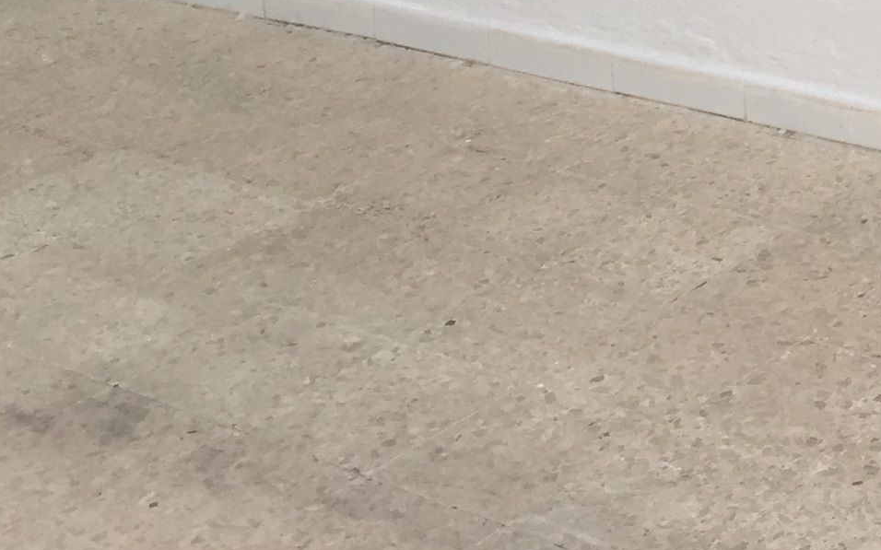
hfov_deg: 17.8
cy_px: -498
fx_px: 2520
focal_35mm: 105
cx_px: 1319
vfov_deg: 11.4
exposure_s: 1/1068
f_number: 2.2
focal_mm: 4.15
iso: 32
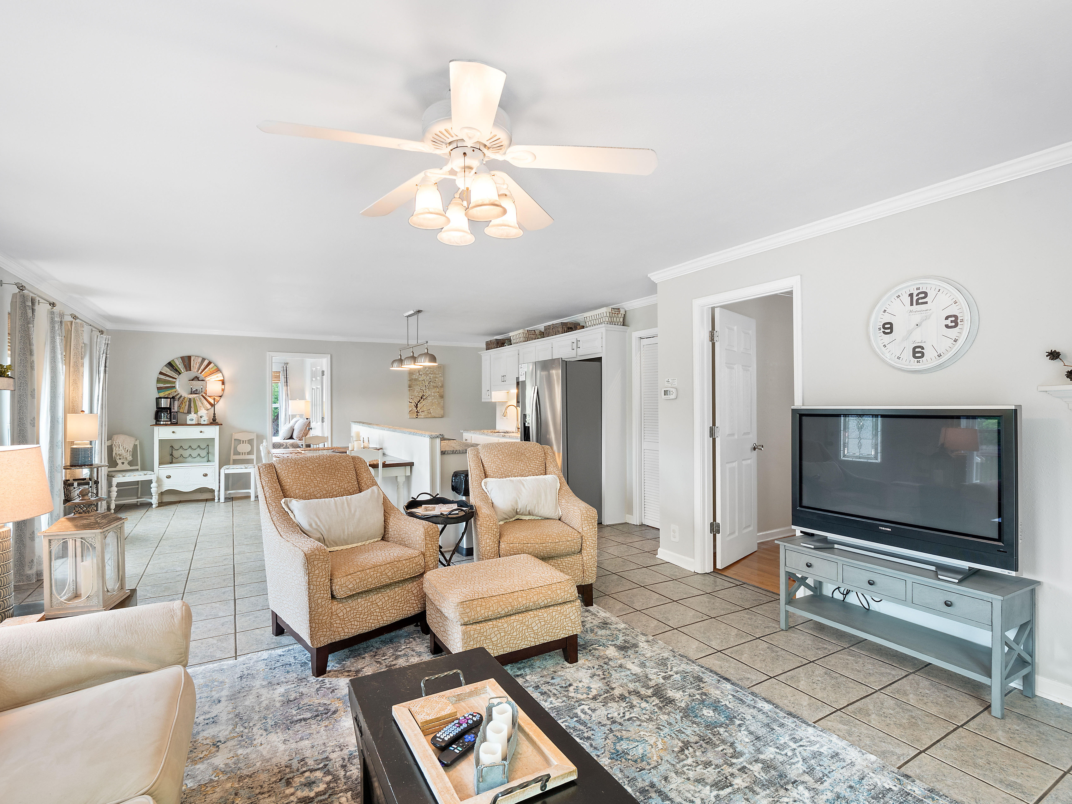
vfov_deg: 78.1
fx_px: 495
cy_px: 402
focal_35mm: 16
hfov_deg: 94.5
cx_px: 536
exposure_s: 1/5
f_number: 5.6
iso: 200
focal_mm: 8
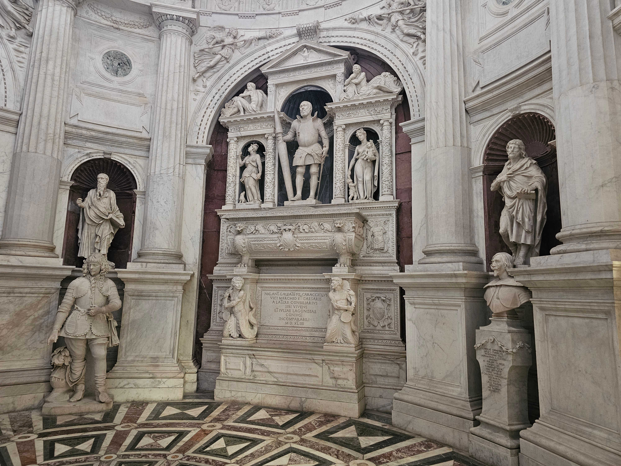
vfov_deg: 58.9
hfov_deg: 73.9
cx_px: 310
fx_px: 413
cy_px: 233
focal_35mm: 23
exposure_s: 1/24
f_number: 1.7
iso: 640
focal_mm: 6.3
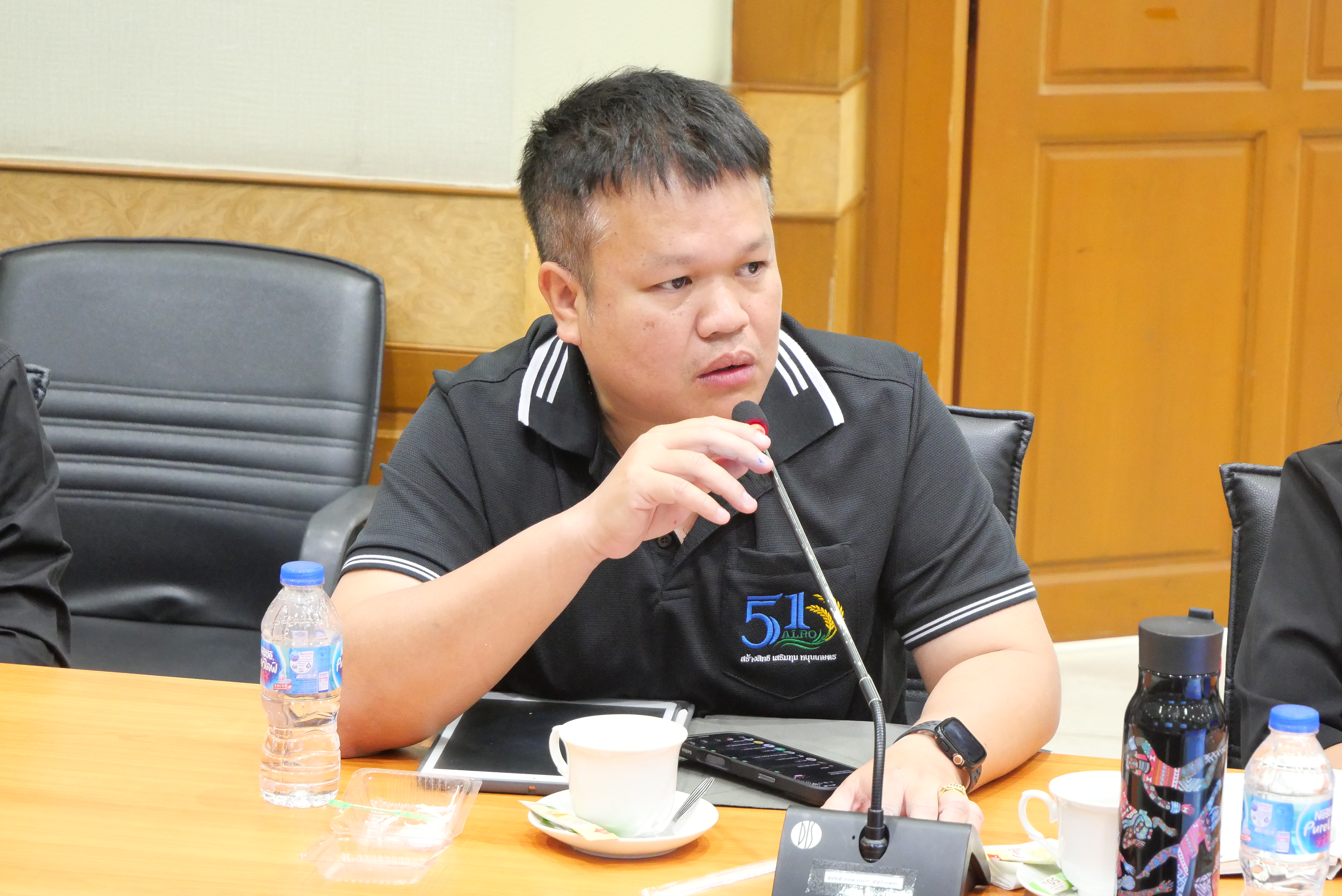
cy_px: 448
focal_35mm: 108
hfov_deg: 18.9
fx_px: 4028
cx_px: 671
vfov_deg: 12.7
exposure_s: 1/25
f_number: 5.6
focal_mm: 52
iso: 3200
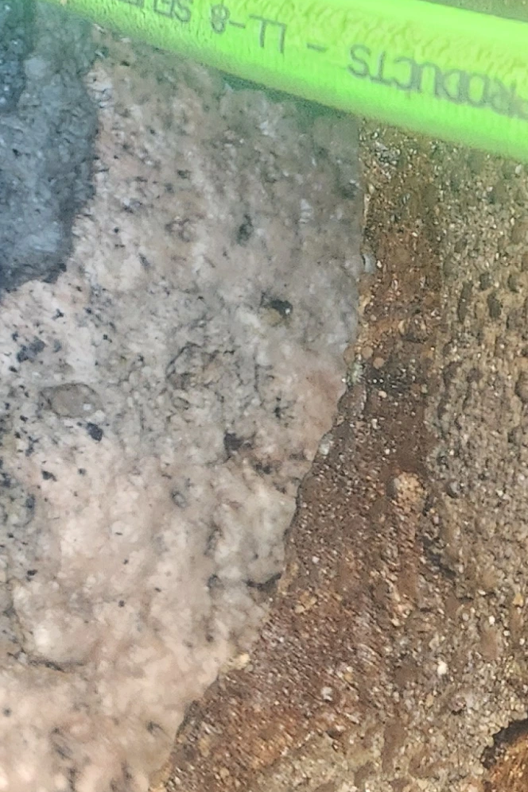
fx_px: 2113
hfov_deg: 12.7
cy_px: -144
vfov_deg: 20.0
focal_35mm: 96
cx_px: -493
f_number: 1.8
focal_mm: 5.4
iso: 400
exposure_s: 1/120
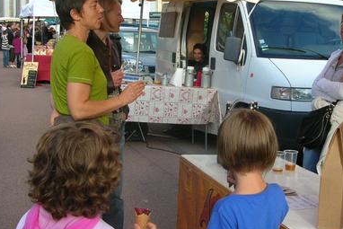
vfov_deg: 22.3
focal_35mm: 61
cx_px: 218
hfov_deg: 32.7
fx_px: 581
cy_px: 108
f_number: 2.8
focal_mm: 5.8
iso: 50
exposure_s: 1/314
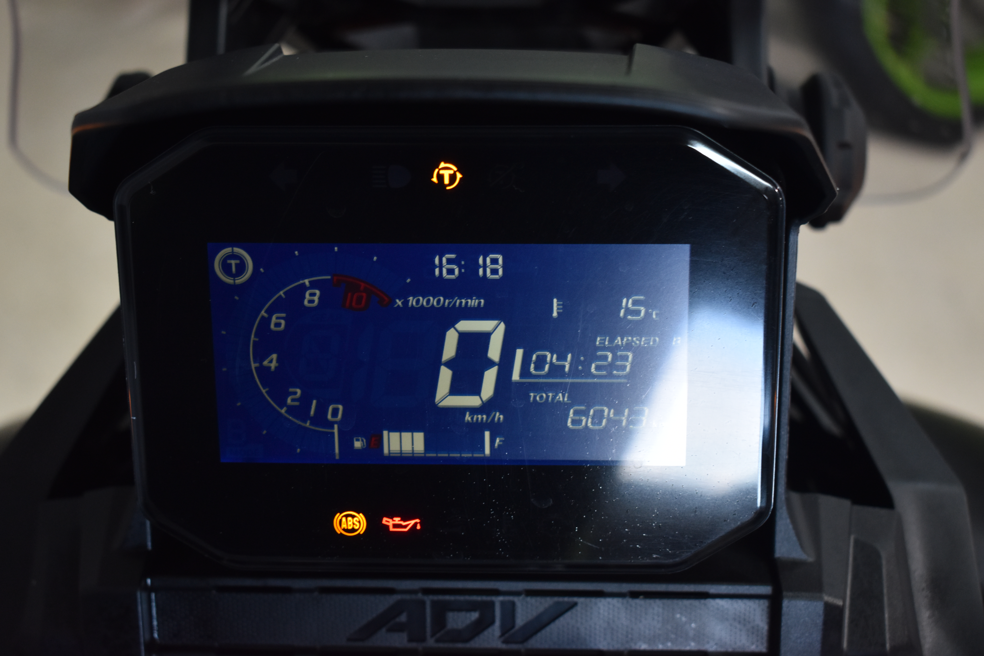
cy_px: 328
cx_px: 492
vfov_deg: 19.7
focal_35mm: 69
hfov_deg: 29.2
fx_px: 1886
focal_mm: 46
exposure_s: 1/50
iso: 800
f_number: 5.3
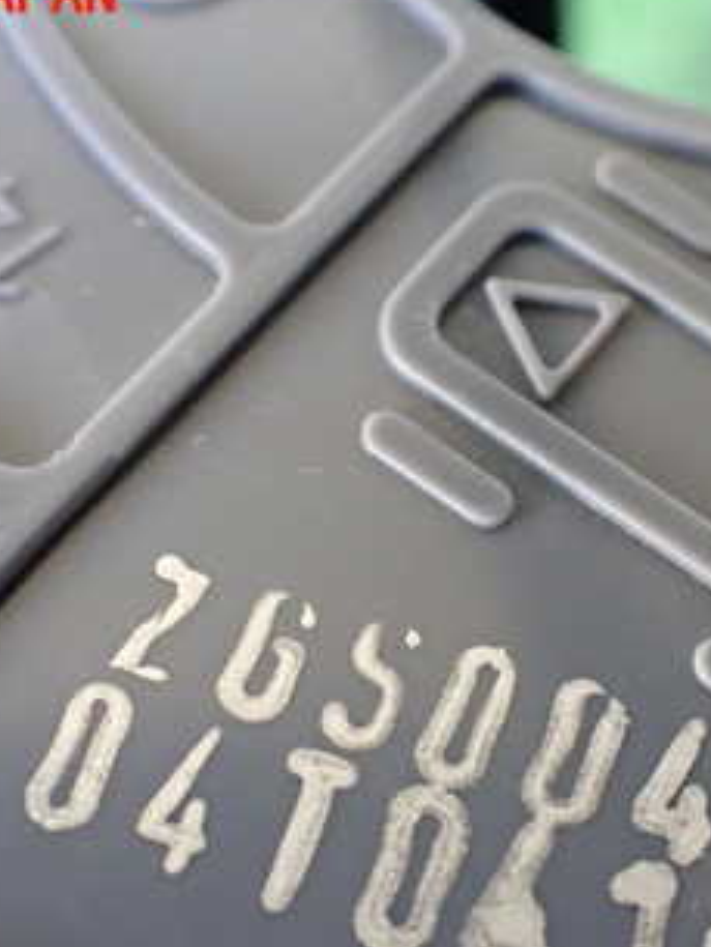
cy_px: 652
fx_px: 1615
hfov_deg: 24.7
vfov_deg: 32.3
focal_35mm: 59
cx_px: 484
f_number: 2.3
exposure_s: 1/125
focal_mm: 5.4
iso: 800
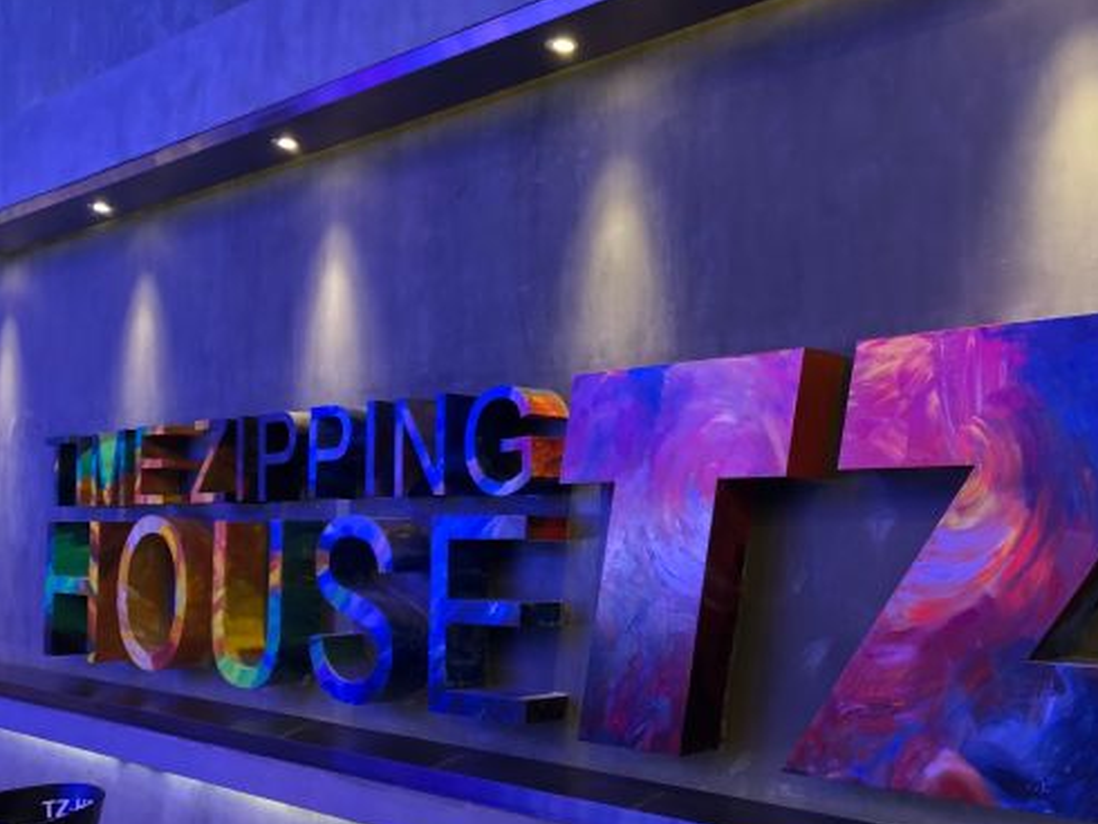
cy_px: 469
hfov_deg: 46.4
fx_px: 1269
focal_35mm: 40
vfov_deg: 35.9
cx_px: 674
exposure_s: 1/30
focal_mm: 4
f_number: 1.8
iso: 400
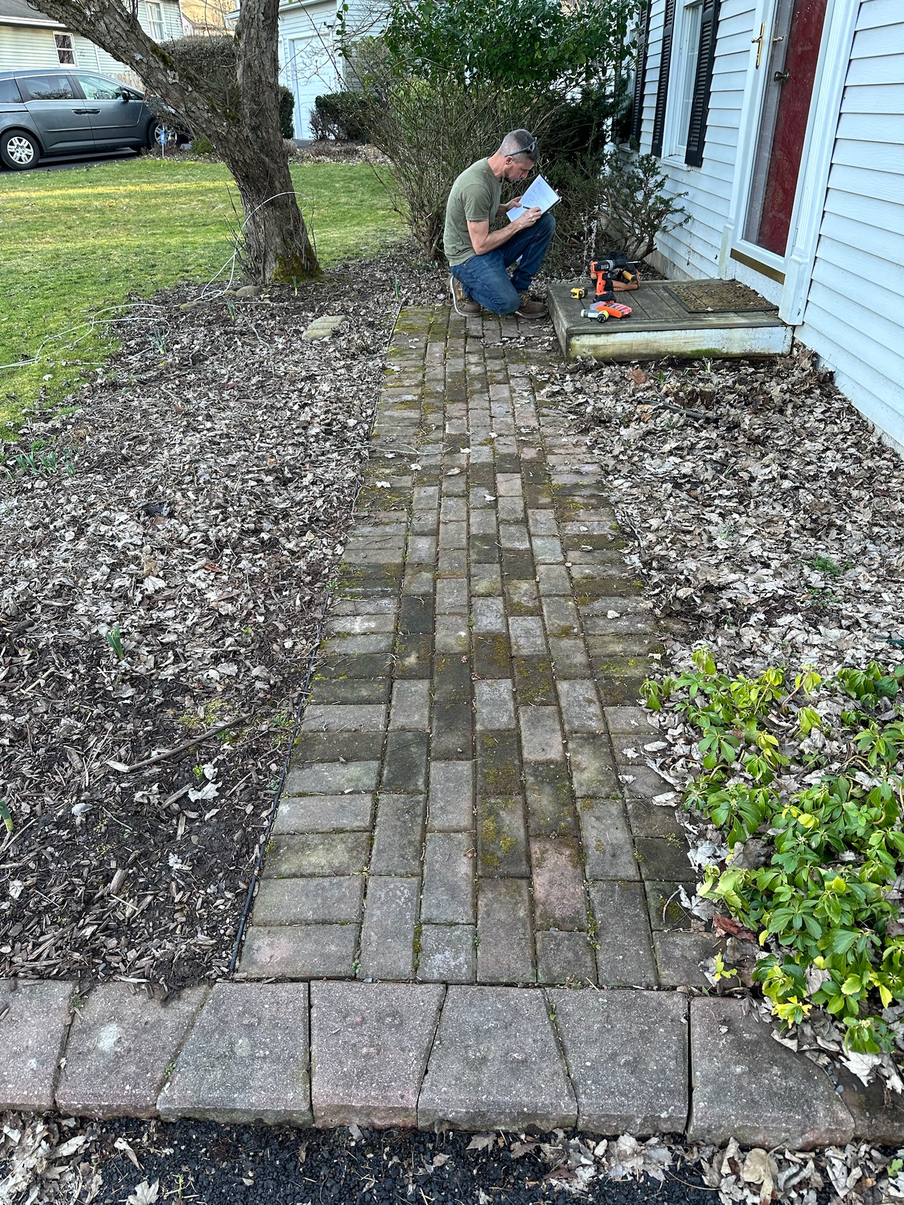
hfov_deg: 56.8
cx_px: 452
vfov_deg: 71.6
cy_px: 602
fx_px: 836
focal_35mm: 24
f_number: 1.78
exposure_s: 1/121
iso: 80
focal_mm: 6.86
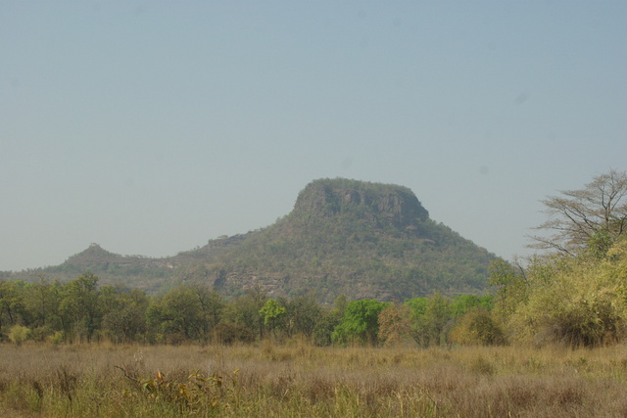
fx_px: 1306
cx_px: 314
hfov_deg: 27.0
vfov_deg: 18.2
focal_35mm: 75
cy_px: 209
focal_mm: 50
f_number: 8
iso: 200
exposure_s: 1/750
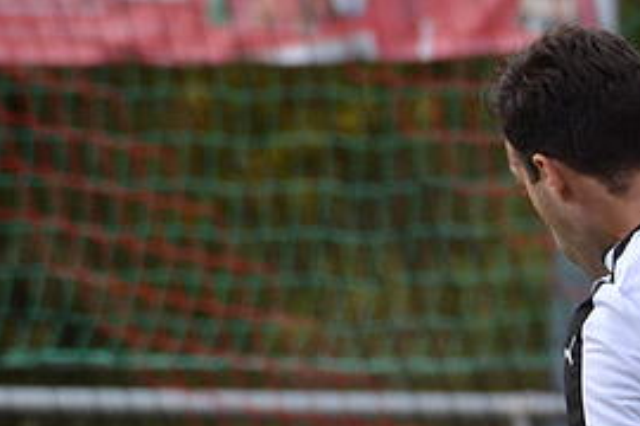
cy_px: 585
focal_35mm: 1200
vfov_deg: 1.1
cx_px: 555
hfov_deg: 1.7
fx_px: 21332
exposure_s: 1/500
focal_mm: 200
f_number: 5.3
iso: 500
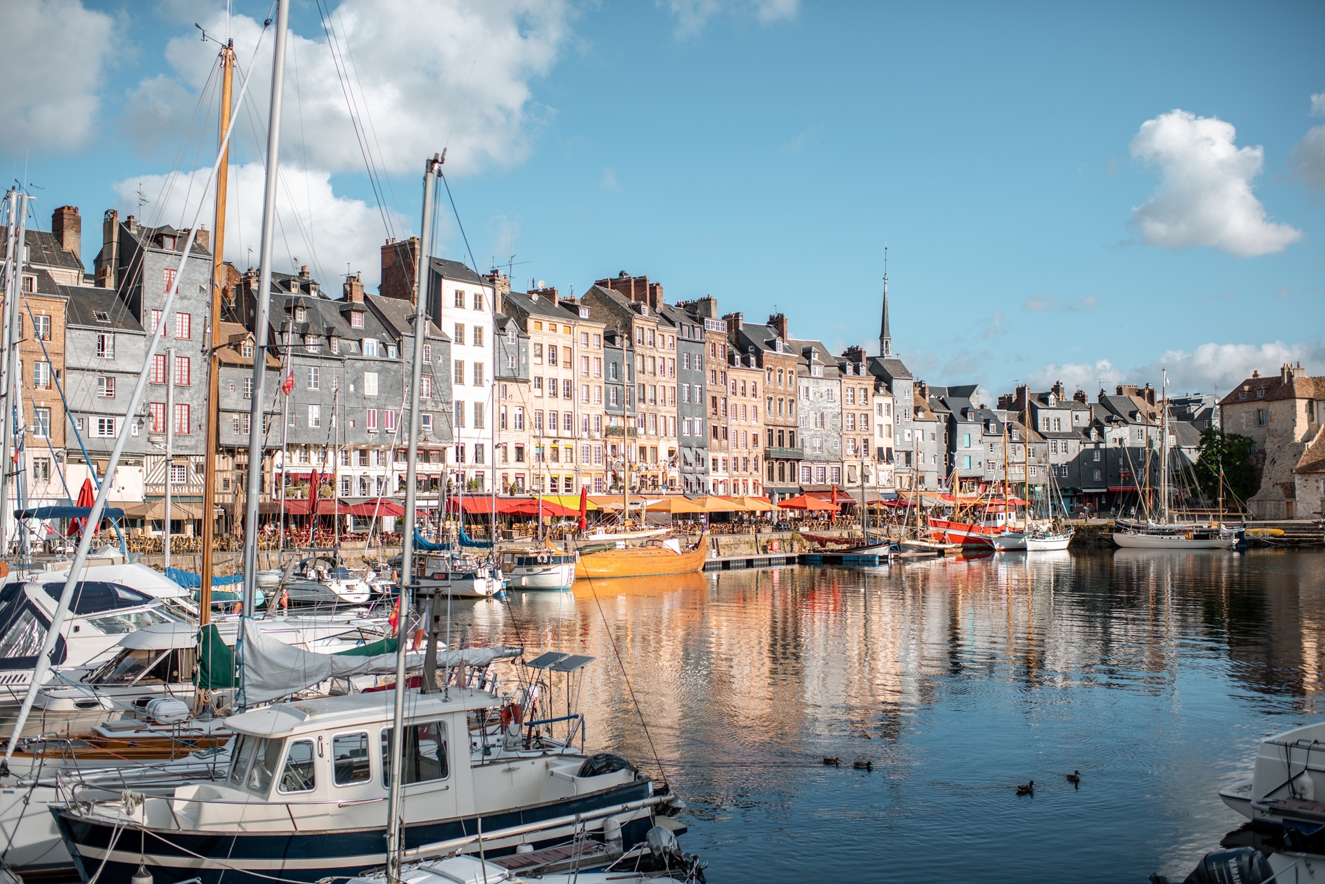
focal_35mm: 35
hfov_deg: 54.4
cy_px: 442
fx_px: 1288
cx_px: 662
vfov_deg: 37.9
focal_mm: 35
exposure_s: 1/3200
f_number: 2.5
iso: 100
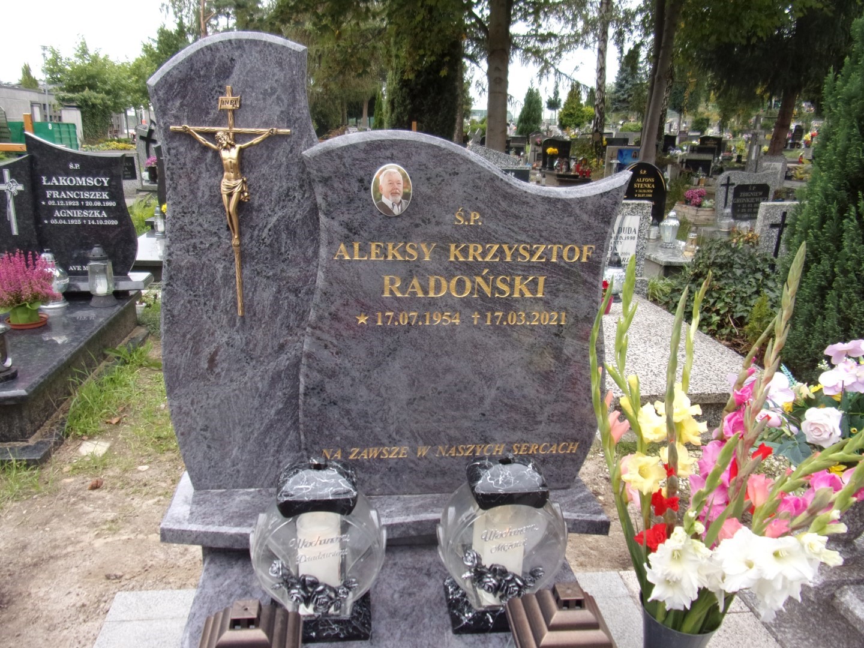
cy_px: 324
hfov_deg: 71.6
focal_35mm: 24
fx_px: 599
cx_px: 432
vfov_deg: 56.8
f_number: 3.3
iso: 80
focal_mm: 4.3
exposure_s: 1/150
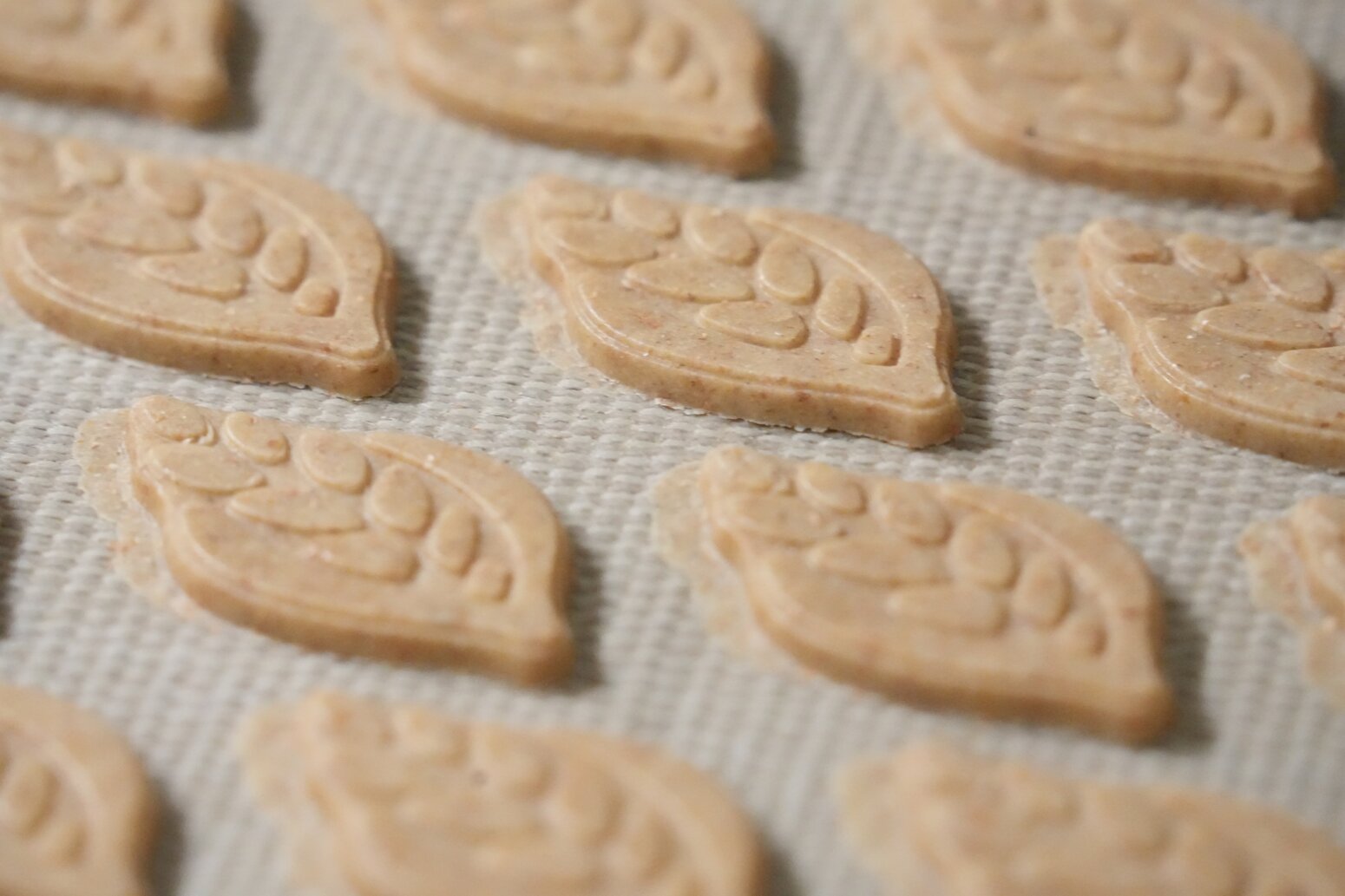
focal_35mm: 200
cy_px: 448
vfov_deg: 6.9
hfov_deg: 10.3
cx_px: 672
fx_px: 7471
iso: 16000
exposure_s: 1/200
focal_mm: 200
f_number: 6.3
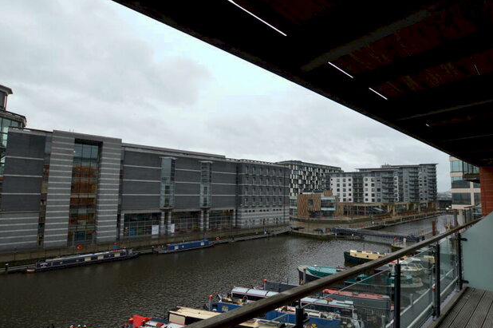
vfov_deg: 70.3
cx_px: 278
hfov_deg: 92.8
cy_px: 172
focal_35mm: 17
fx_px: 233
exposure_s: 1/125
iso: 280
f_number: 5.6
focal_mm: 10
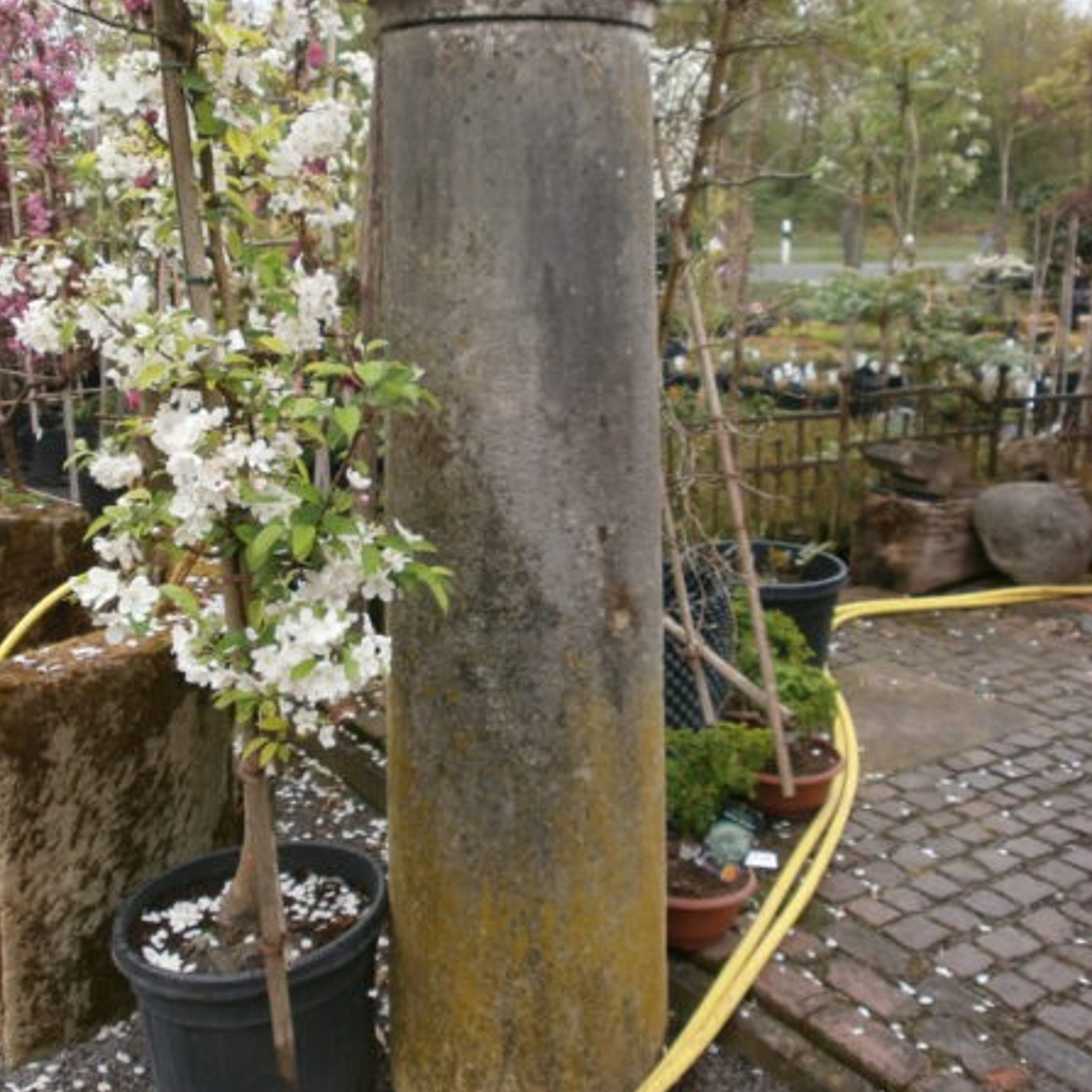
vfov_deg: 43.7
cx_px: 547
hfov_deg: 43.9
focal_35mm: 38
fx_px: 1356
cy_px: 462
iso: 100
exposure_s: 1/125
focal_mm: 5.8
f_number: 3.1
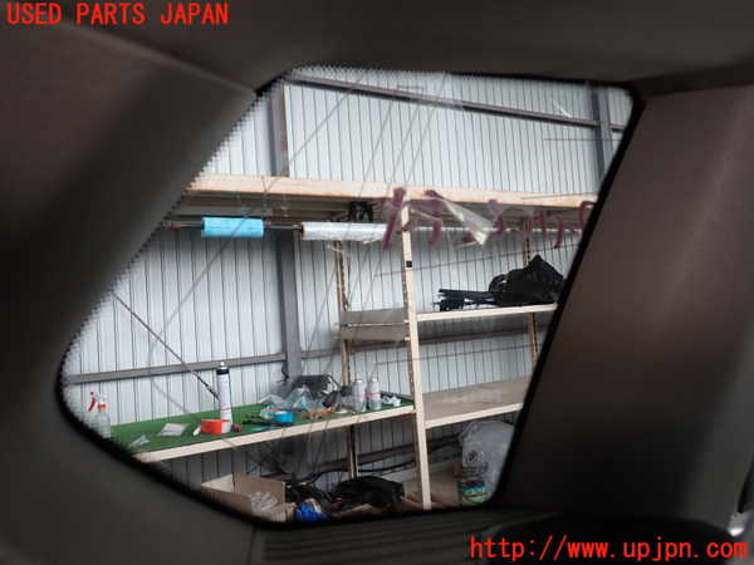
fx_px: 545
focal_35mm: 25
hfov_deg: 69.4
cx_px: 377
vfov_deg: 54.9
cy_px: 282
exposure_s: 1/50
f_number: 2
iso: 200
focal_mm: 4.5
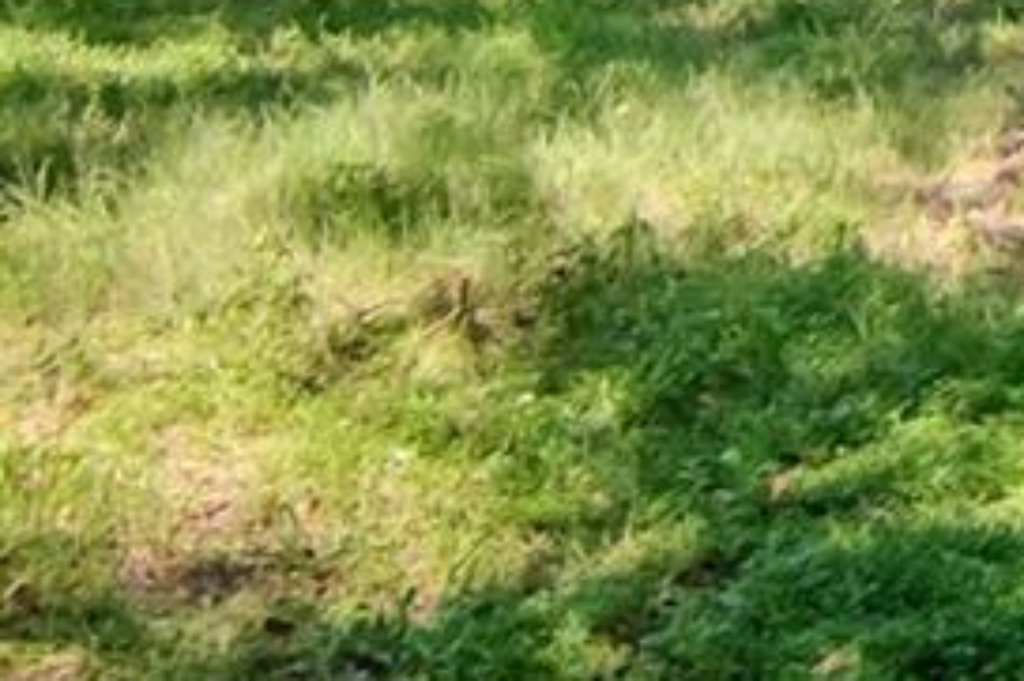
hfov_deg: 18.6
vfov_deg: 13.2
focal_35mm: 97
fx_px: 2756
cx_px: 1532
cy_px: -395
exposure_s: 1/800
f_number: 7.1
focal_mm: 11
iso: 1250
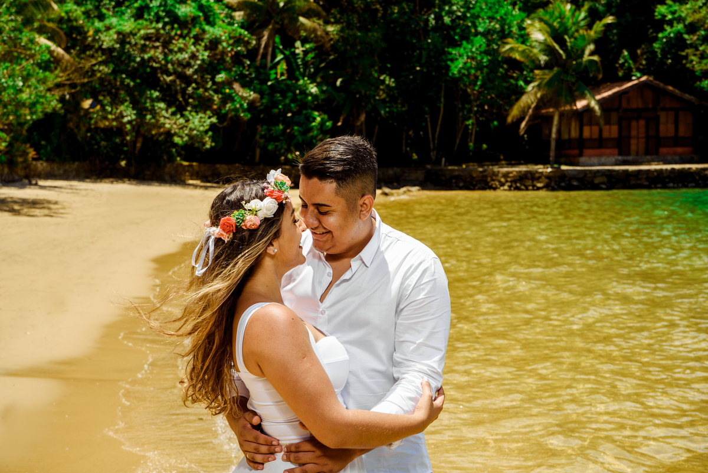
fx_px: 1023
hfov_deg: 38.2
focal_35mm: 52
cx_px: 354
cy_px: 236
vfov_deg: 26.0
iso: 100
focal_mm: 52
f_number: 6.3
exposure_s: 1/250
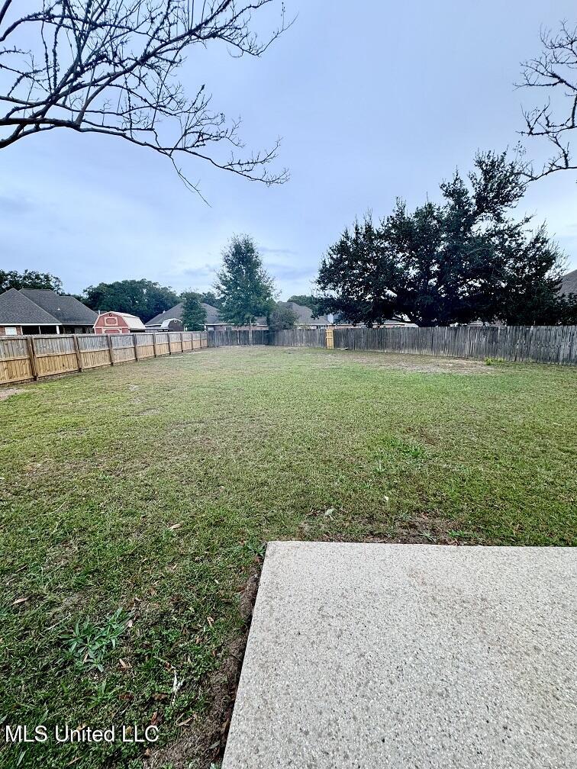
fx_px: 311
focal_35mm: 14
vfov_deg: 102.1
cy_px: 384
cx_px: 288
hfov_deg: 85.7
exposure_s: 1/99
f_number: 2.2
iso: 50
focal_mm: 2.22
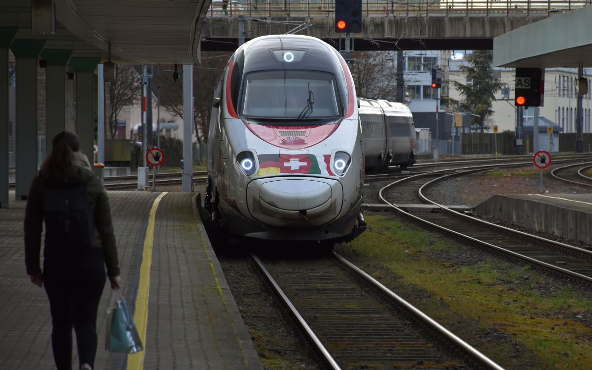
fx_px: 3469
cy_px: 194
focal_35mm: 215
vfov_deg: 6.1
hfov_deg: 9.8
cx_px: 296
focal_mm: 140
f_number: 5.6
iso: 800
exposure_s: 1/800
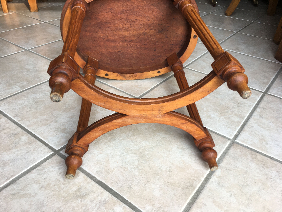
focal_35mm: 29
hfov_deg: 61.7
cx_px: 141
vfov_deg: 48.2
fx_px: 236
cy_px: 106
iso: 25
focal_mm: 4.15
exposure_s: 1/50
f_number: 2.2
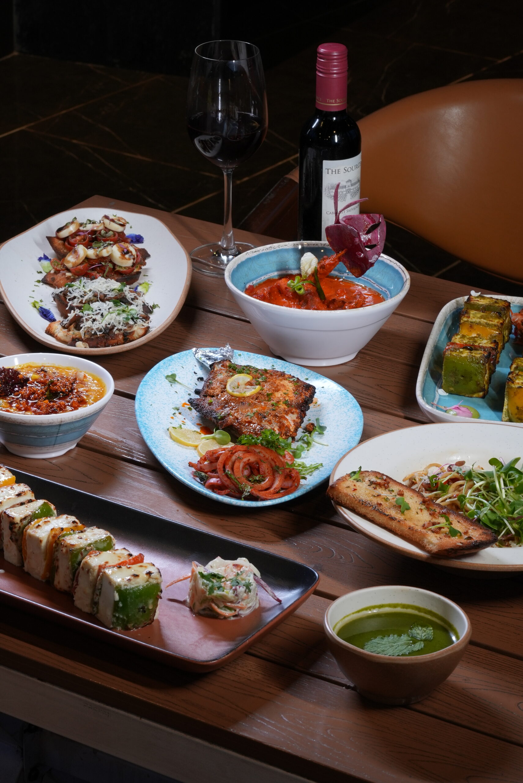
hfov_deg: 15.2
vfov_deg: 22.6
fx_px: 1958
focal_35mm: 90
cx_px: 262
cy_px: 392
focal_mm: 90
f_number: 22
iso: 640
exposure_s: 1/10
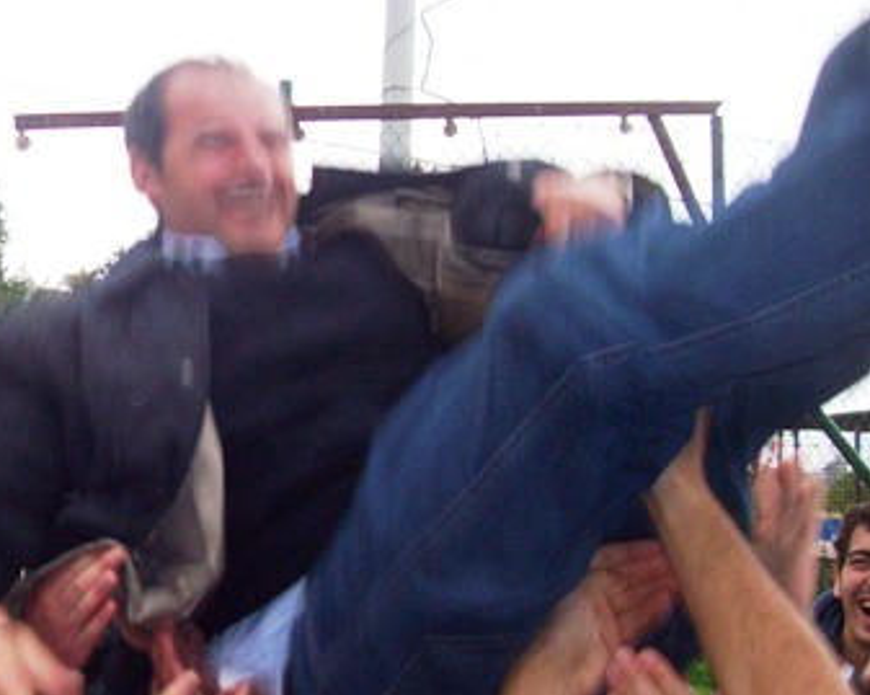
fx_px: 1518
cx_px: 99
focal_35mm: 59
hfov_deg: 30.7
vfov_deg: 25.8
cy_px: 345
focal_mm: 5.6
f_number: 2.7
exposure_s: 1/112
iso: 140
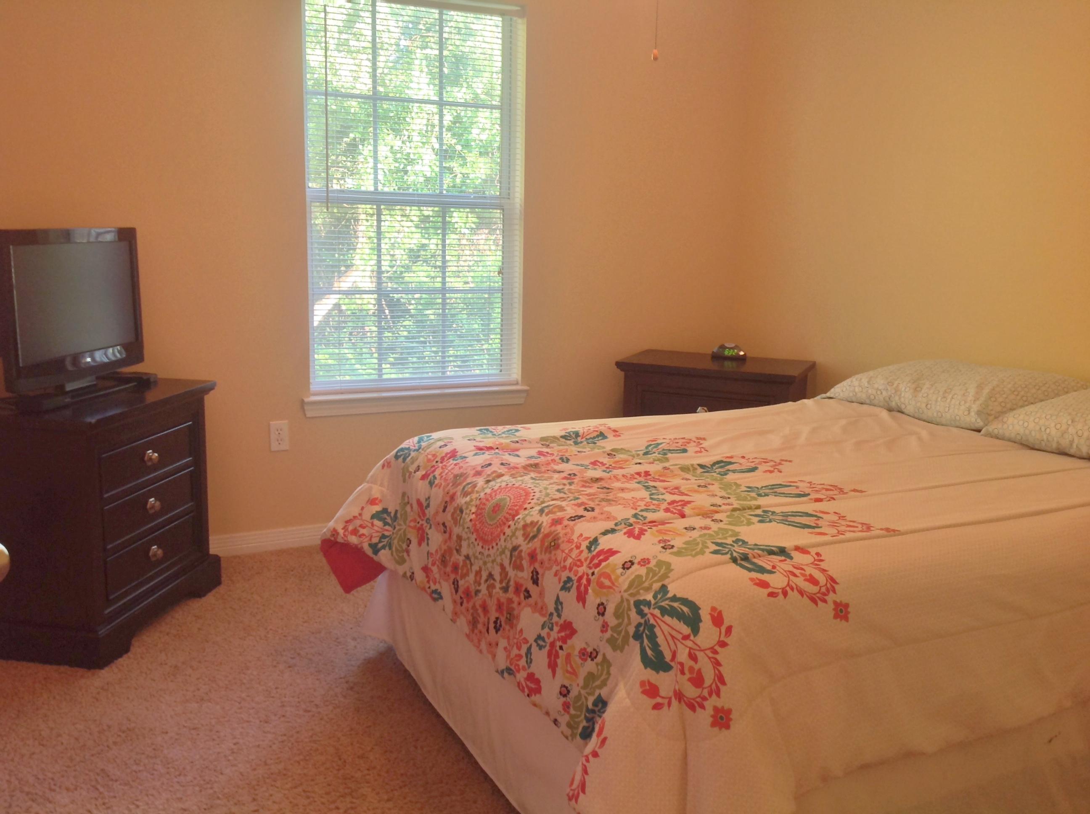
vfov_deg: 40.6
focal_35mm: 35
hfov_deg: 52.7
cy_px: 407
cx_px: 545
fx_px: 1100
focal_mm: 4.28
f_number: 2.4
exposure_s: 1/15
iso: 64
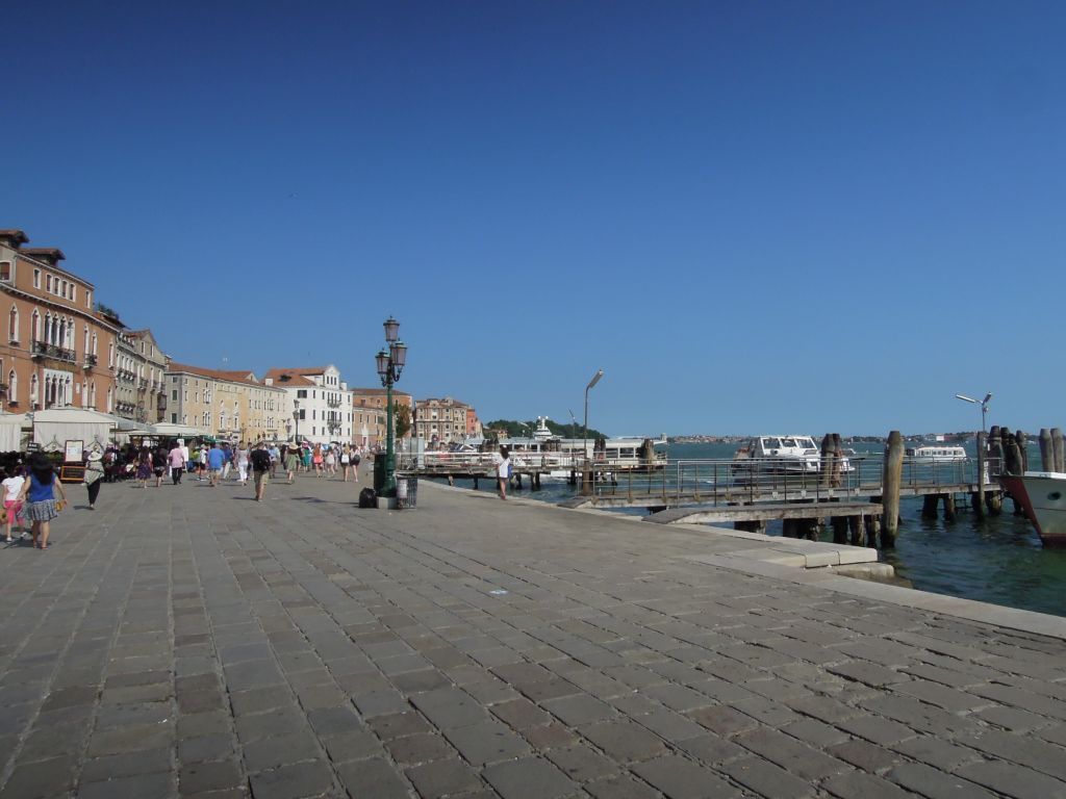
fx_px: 739
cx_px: 533
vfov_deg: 56.8
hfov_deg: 71.6
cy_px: 400
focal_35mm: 24
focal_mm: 4.3
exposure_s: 1/1600
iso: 160
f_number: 5.6
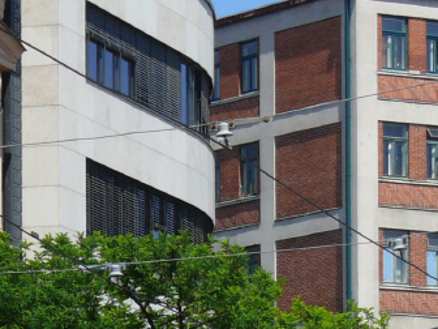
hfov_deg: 6.0
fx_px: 4163
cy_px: 469
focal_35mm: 329
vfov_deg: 4.5
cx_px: -164
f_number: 6.3
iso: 100
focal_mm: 18
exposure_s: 1/400
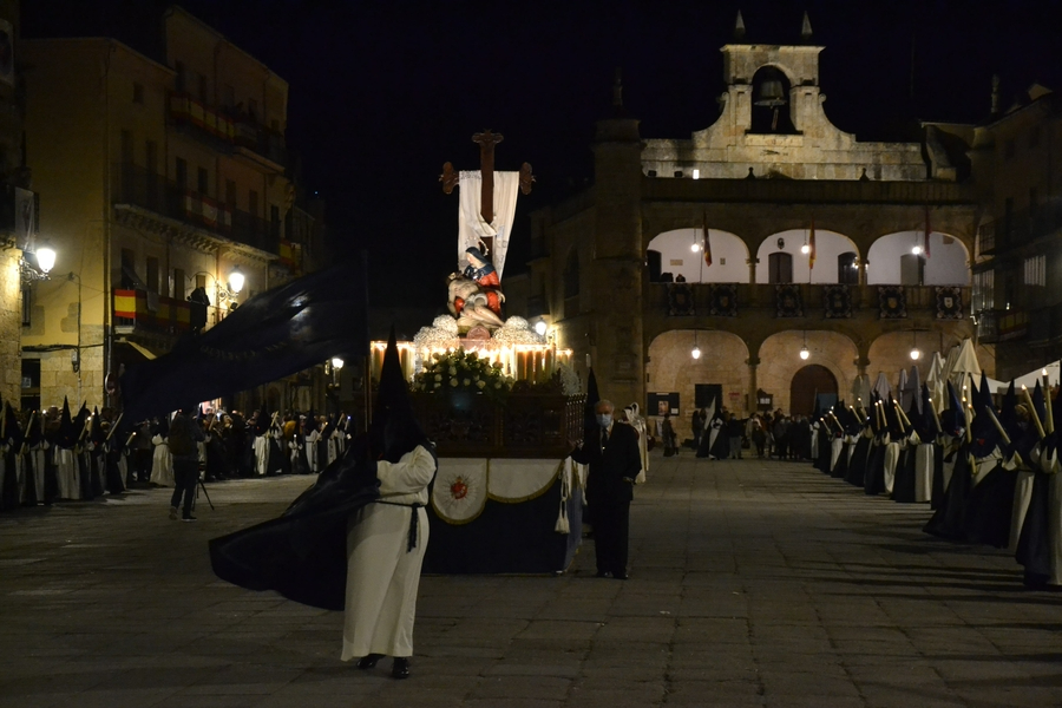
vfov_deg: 17.5
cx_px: 531
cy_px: 354
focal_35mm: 78
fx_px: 2301
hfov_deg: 26.0
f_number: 5
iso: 3200
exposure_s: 1/50
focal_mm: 52
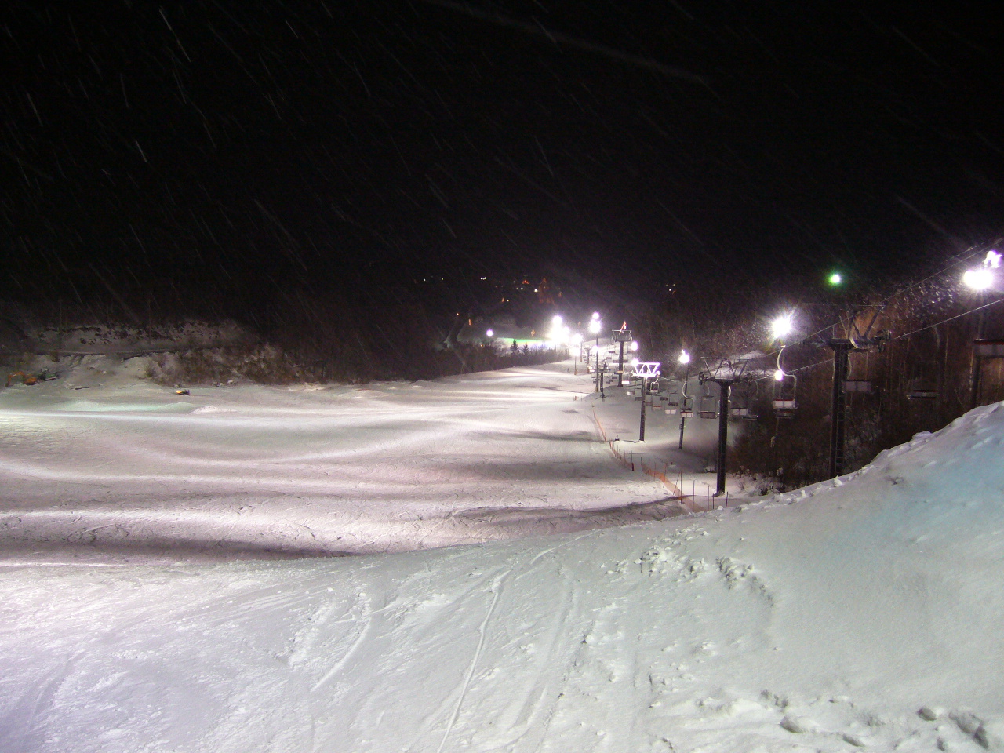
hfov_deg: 52.6
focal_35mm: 35
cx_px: 502
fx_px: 1015
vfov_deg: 40.7
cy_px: 376
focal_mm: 5.8
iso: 200
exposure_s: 1/8
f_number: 2.8
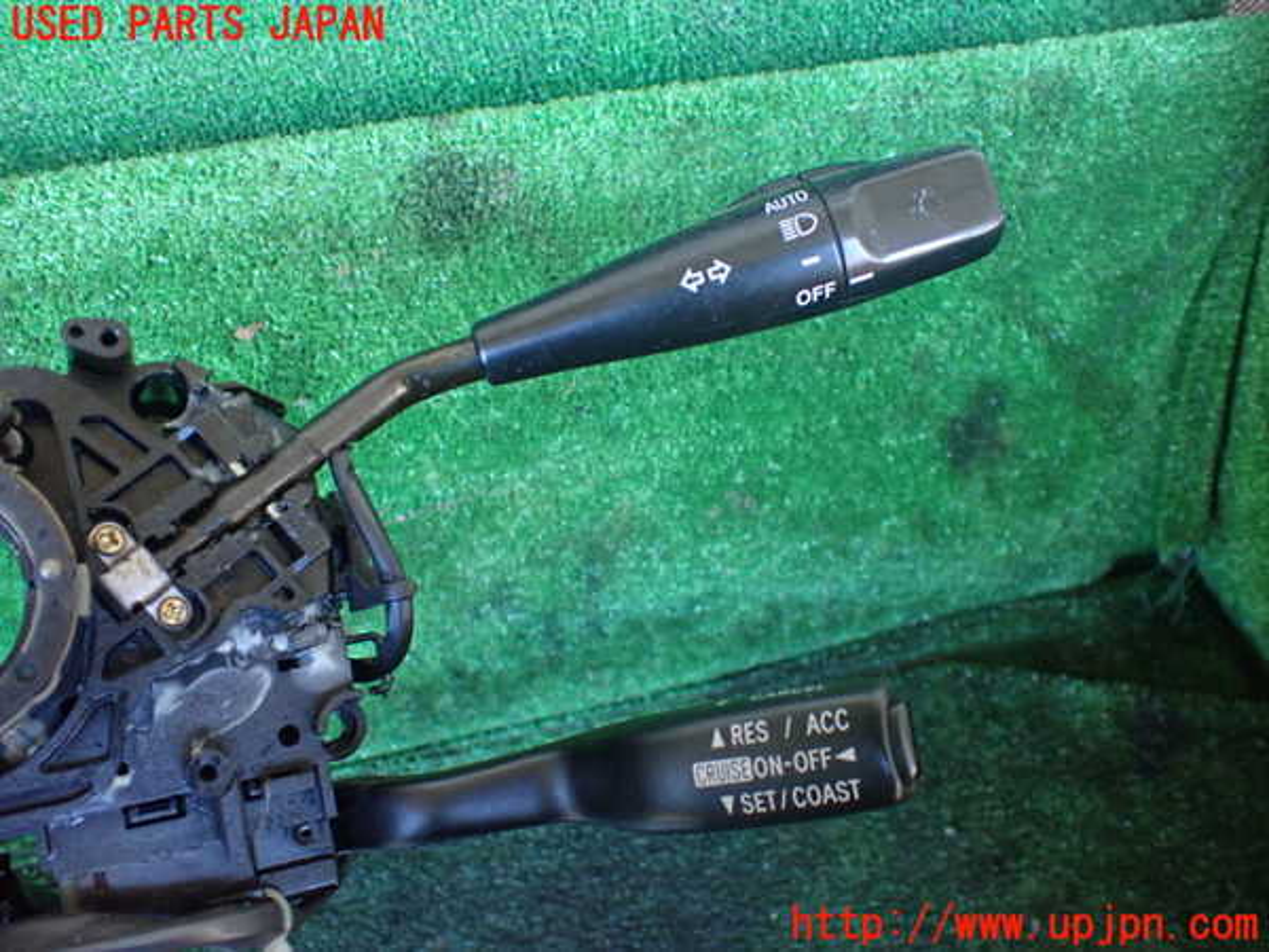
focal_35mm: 30
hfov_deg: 60.0
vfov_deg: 46.8
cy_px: 476
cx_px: 634
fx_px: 1100
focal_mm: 5.4
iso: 800
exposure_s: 1/60
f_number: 2.3
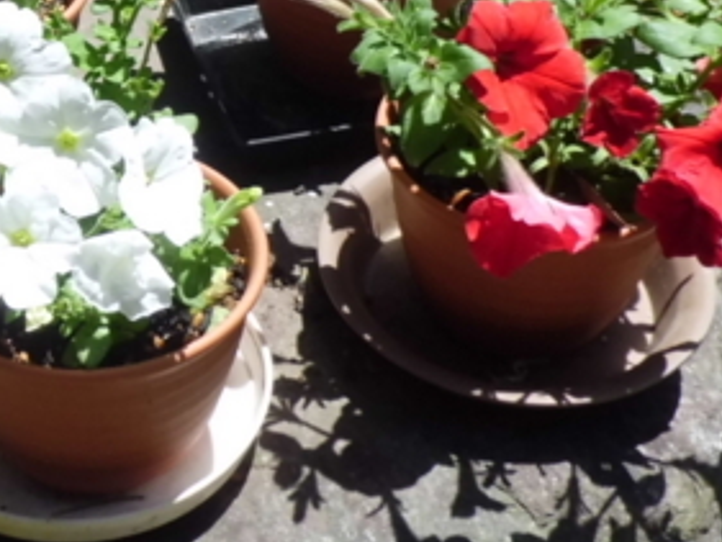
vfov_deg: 19.2
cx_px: 195
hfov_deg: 26.0
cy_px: -26
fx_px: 1544
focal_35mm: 74
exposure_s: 1/100
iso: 64
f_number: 7.9
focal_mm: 4.7
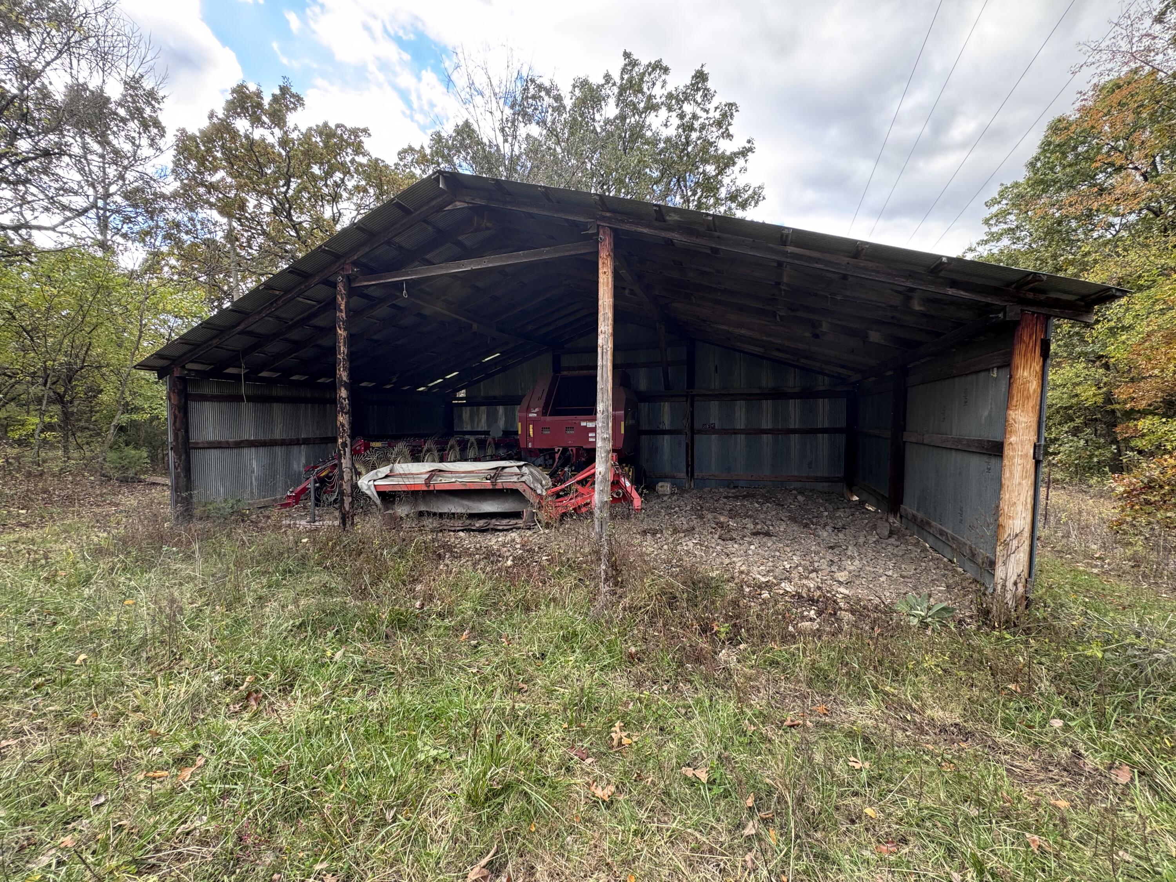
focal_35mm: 14
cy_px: 441
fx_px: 476
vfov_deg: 85.7
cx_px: 588
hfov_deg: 102.1
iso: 40
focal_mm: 2.22
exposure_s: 1/99
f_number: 2.2
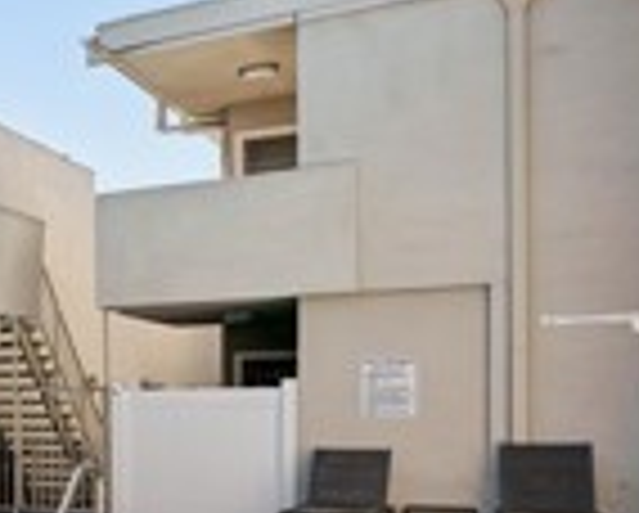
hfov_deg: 20.4
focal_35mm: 59
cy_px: 405
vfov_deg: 25.4
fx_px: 1117
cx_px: -558
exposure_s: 1/320
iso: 100
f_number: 9
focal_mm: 14
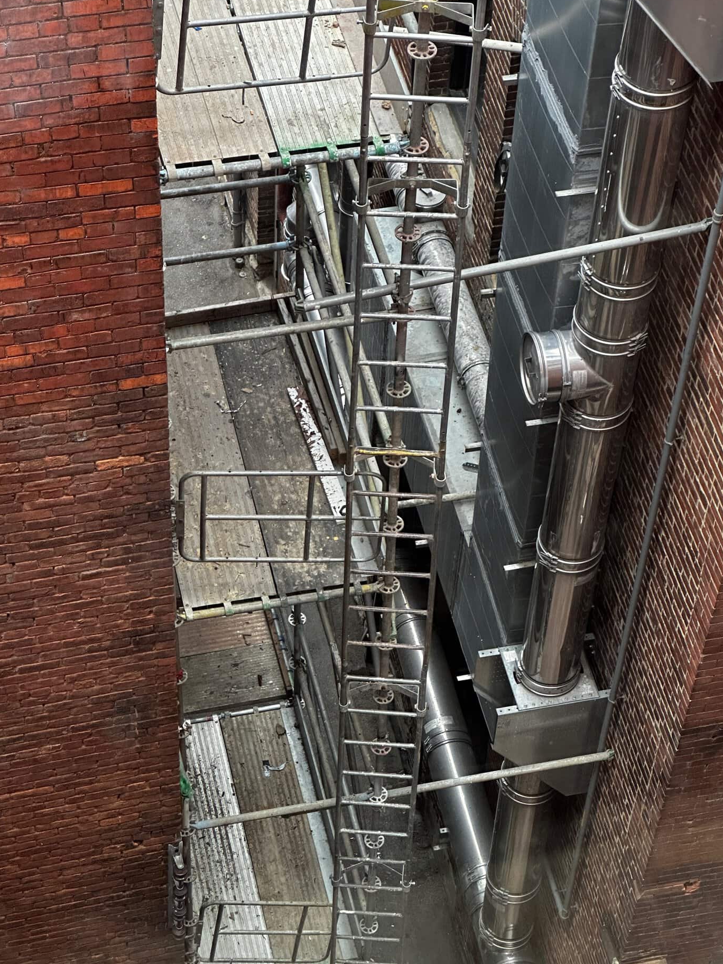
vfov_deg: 24.1
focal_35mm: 81
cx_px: 345
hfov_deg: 18.2
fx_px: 2257
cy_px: 500
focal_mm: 9
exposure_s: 1/60
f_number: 2.8
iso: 250
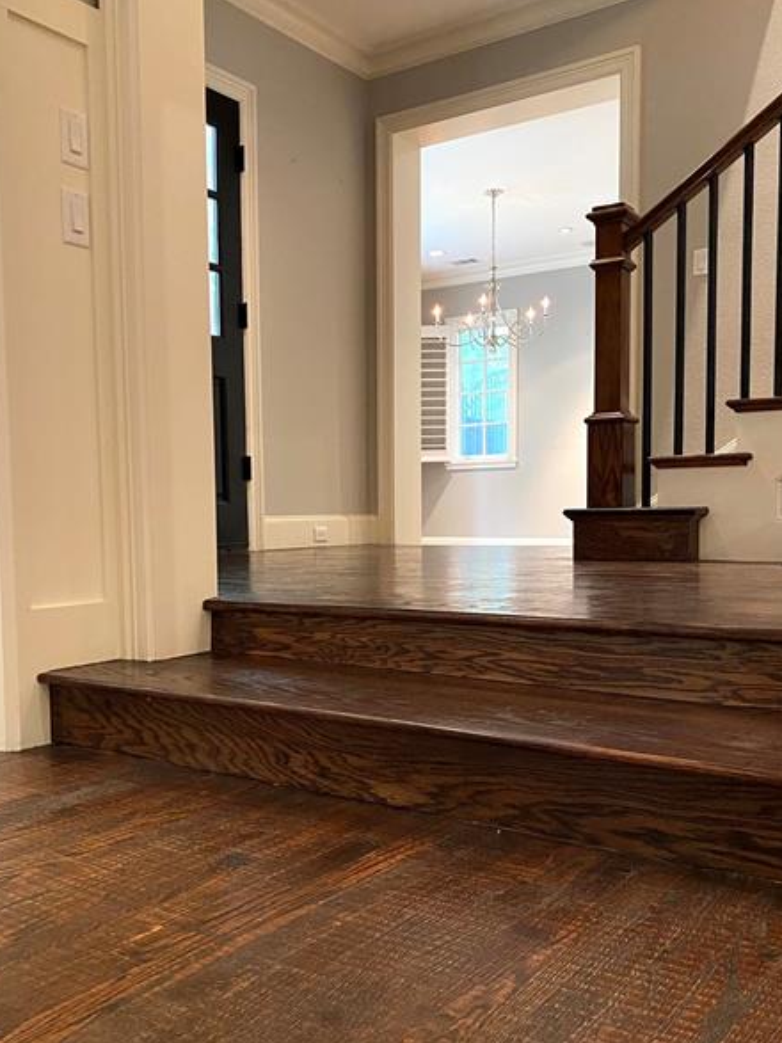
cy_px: 592
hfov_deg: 41.6
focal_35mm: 34
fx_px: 1024
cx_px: 316
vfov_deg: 53.8
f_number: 1.8
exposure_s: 1/30
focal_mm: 4.25
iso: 500
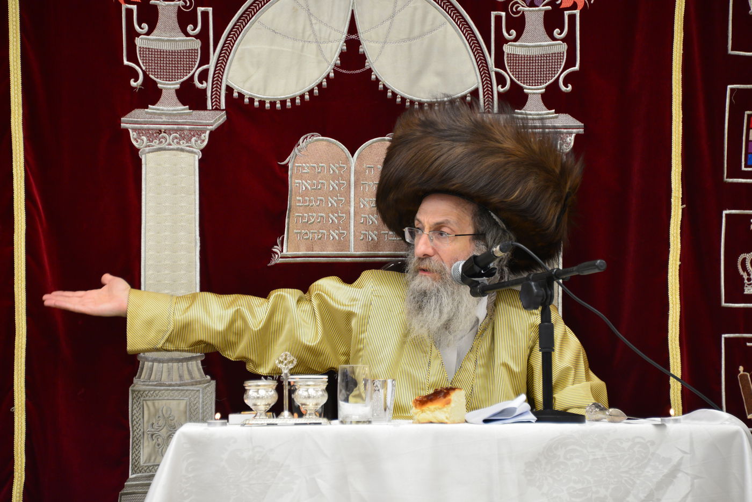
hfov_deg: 8.9
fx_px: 4805
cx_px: 376
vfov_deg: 6.0
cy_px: 251
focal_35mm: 230
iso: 1250
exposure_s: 1/100
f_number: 5.6
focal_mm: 230
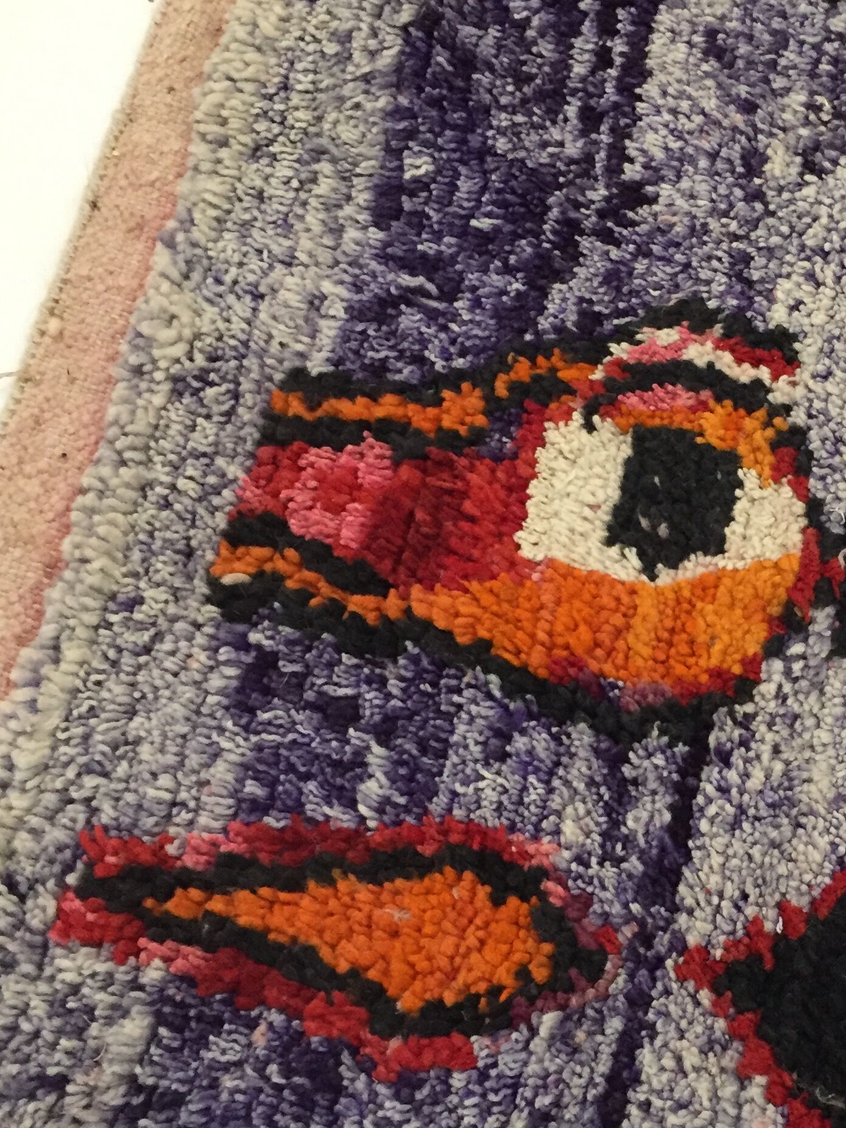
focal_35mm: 51
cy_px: 653
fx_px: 1662
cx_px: 724
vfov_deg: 37.4
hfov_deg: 27.7
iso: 250
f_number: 2.2
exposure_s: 1/33
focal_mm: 4.15
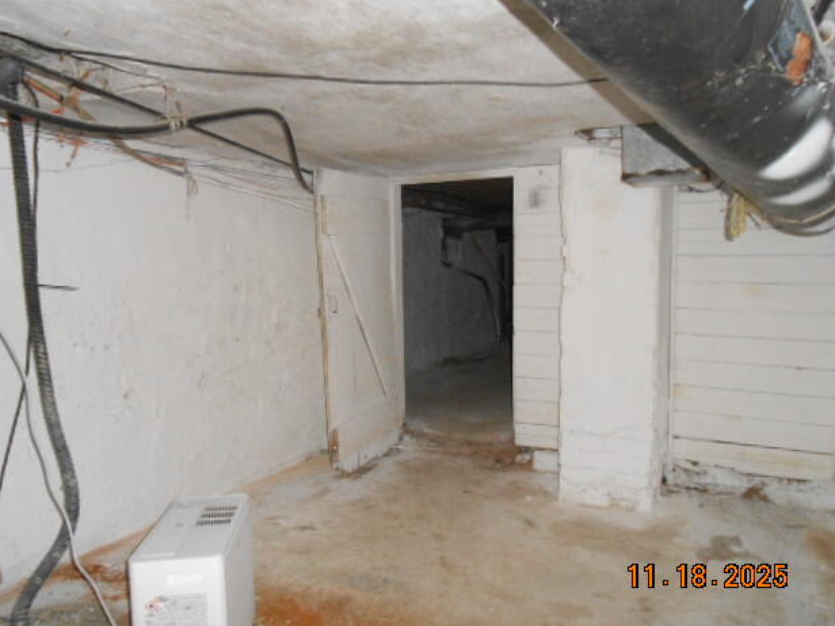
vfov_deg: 51.3
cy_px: 321
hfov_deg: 65.3
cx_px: 405
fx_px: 651
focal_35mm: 27
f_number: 3.5
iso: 500
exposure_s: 1/25
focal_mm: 4.6
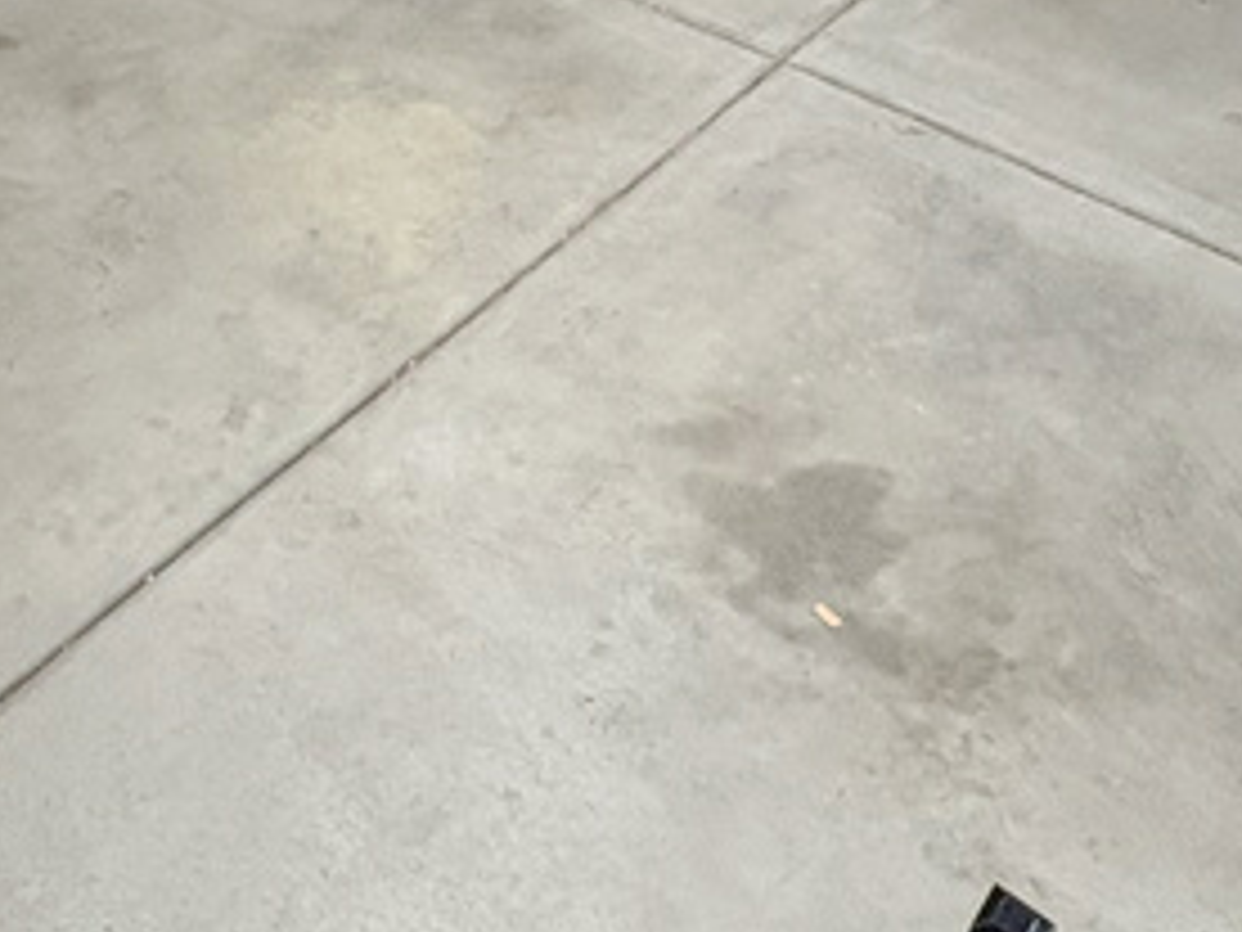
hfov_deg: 36.0
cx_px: 306
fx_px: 1866
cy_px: -455
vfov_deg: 22.9
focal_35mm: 52
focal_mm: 2.22
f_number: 2.2
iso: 200
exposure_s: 1/60
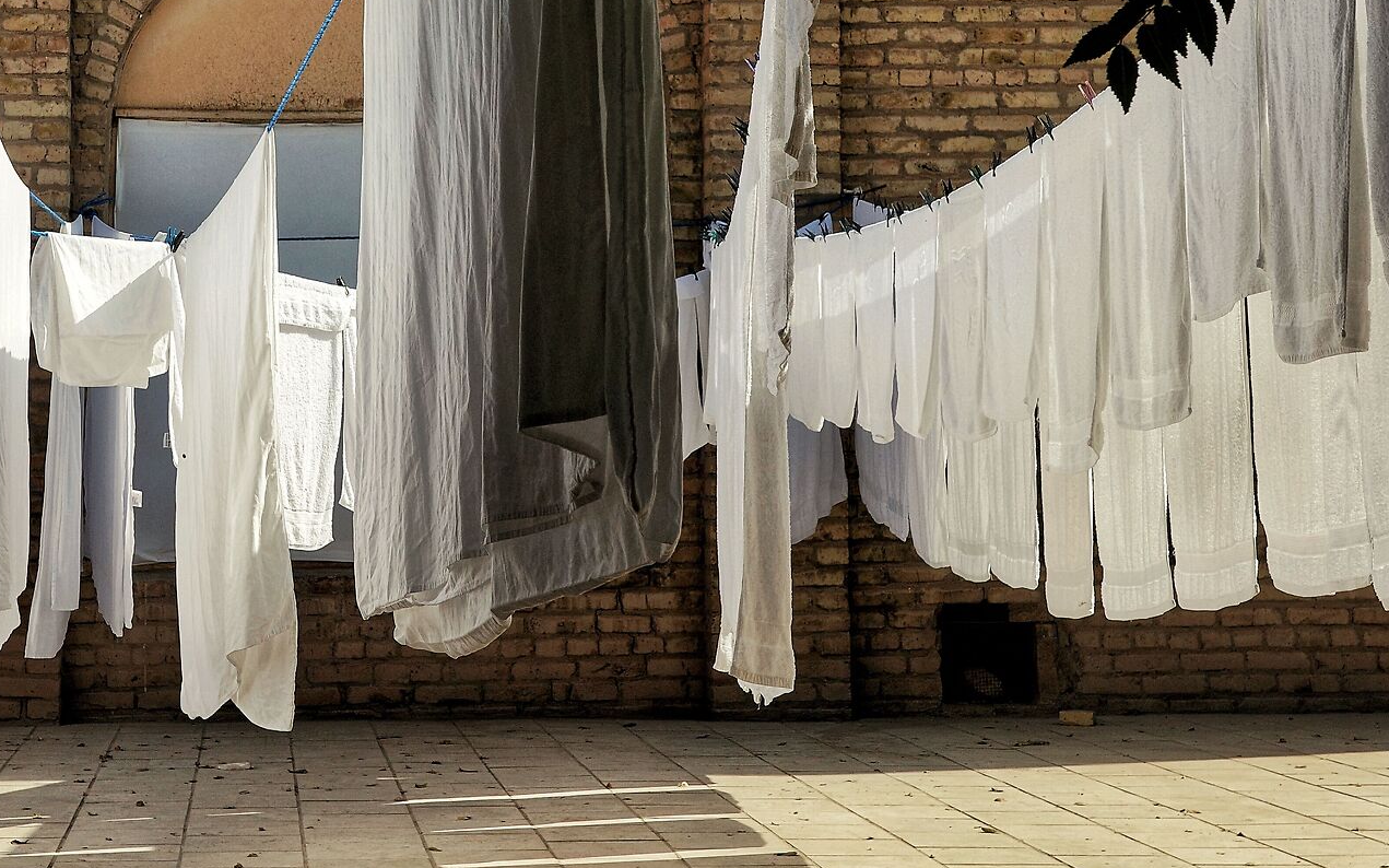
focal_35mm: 77
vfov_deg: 16.8
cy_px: 179
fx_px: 2914
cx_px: 446
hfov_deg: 26.6
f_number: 5.6
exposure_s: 1/1250
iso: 200
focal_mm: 26
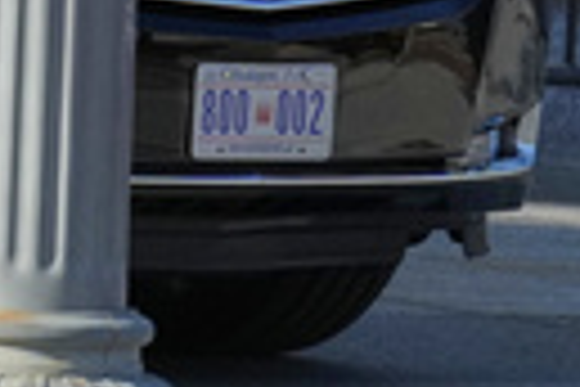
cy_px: -886
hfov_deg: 1.9
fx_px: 17318
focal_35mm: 1075
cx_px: -1245
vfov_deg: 1.3
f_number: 5.6
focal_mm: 135
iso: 640
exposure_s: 1/2500
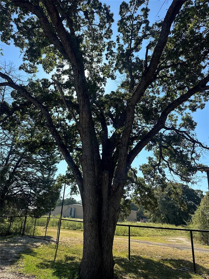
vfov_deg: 71.6
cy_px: 140
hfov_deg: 56.8
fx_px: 193
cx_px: 104
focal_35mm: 24
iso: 80
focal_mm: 6.86
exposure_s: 1/2110
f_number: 1.78
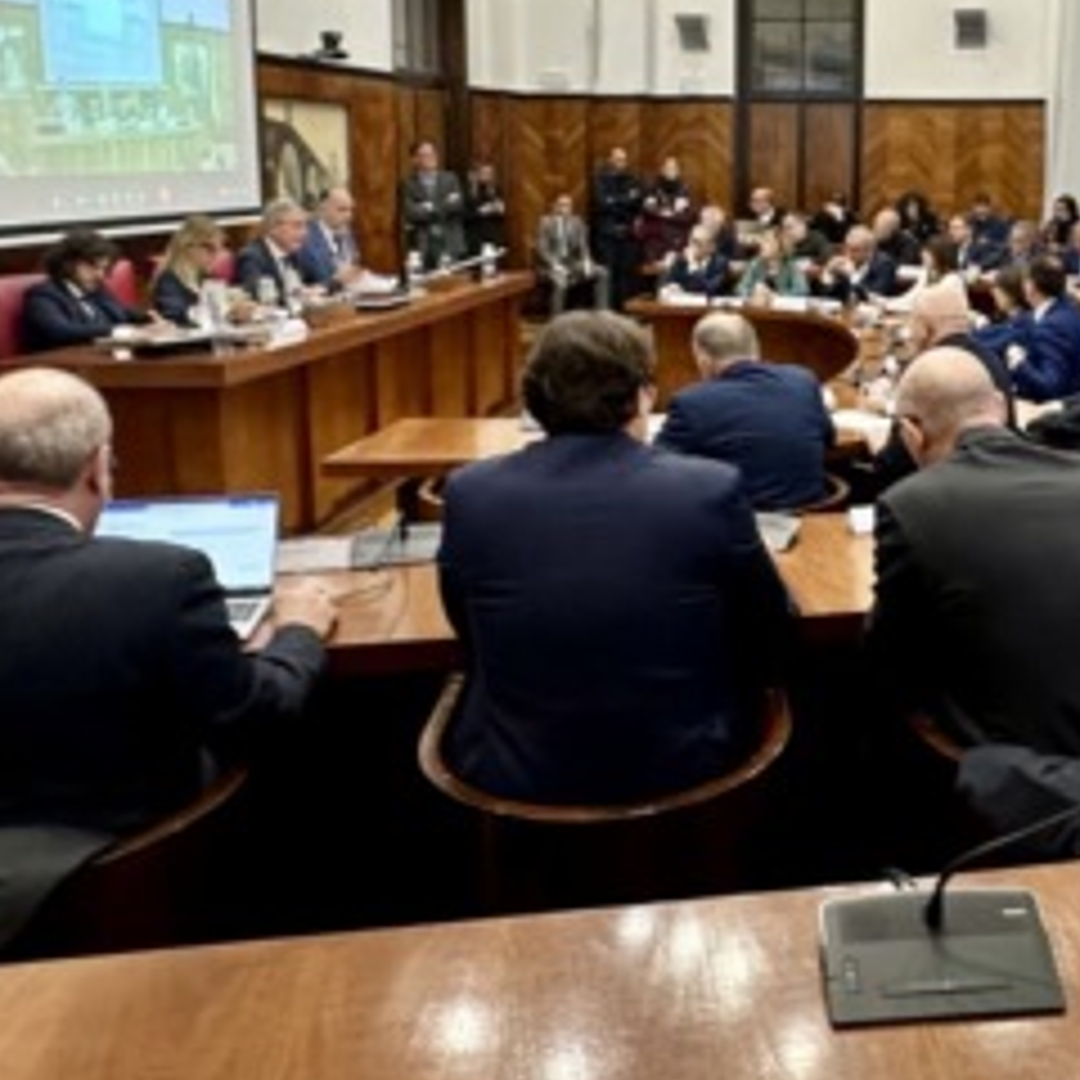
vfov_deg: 46.2
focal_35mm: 35
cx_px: 842
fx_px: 1235
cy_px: 324
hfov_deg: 45.2
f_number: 2.2
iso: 200
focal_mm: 2.22
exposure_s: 1/60
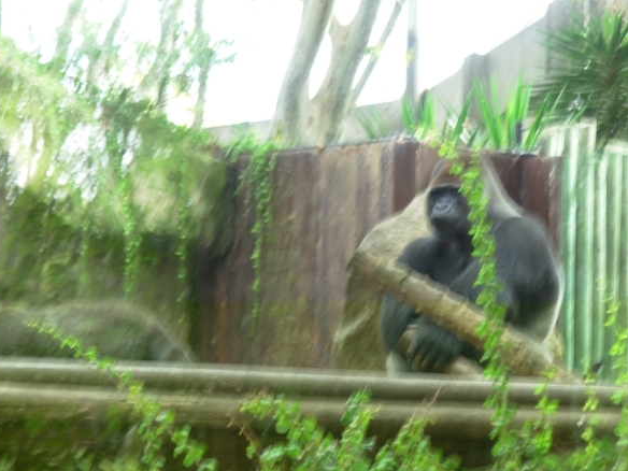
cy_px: 241
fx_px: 2649
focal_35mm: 146
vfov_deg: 10.2
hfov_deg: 13.5
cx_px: 308
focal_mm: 23.5
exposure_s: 1/11.3
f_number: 4.5
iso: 50
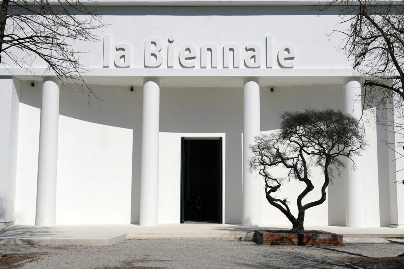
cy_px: 134
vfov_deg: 27.3
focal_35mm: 50
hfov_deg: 40.0
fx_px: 555
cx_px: 202
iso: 100
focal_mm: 33
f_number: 11
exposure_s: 1/640
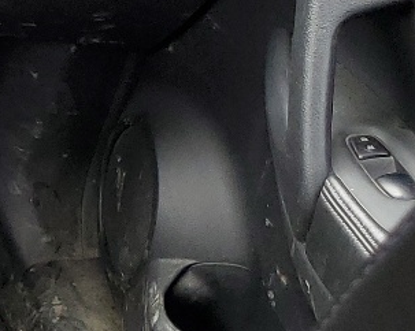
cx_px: -583
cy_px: 250
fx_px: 1645
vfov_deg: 11.5
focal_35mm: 134
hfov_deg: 11.7
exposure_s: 1/185
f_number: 1.5
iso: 50
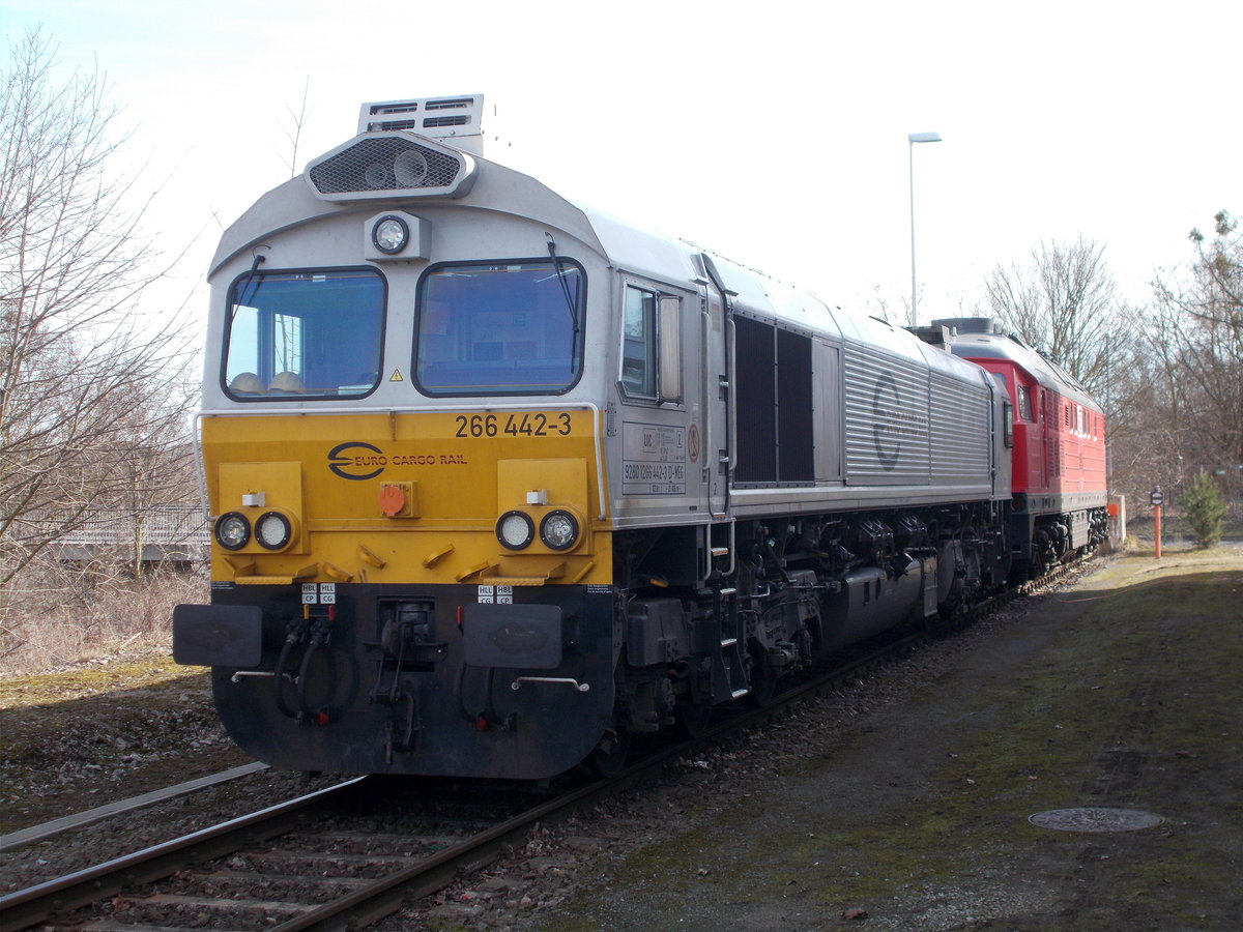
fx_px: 2083
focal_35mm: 58
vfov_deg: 25.2
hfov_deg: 33.2
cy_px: 466
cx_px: 622
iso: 80
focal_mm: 10.3
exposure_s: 1/160
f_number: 4.9
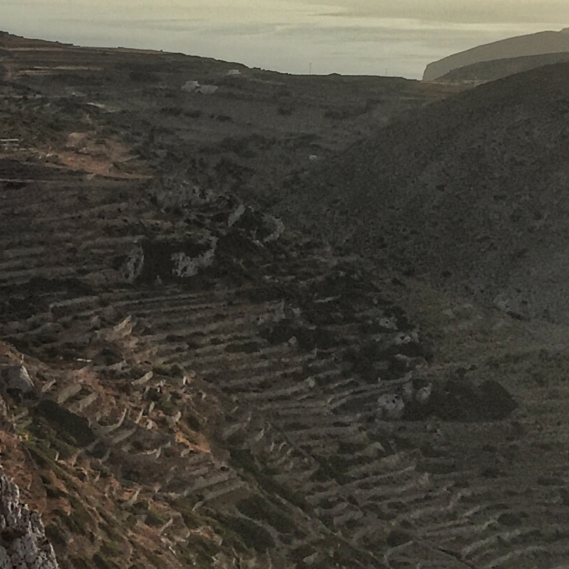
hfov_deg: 15.8
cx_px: -197
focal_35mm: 104
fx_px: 1934
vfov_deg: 16.7
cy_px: 381
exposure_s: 1/2326
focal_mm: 4.15
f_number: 2.2
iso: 32
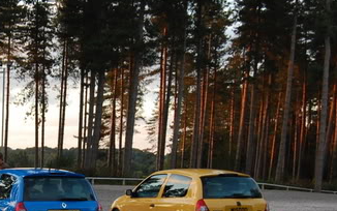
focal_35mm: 78
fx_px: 717
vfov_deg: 16.6
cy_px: 181
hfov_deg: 25.8
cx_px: 52
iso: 400
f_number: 5
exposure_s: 1/100
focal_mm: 26
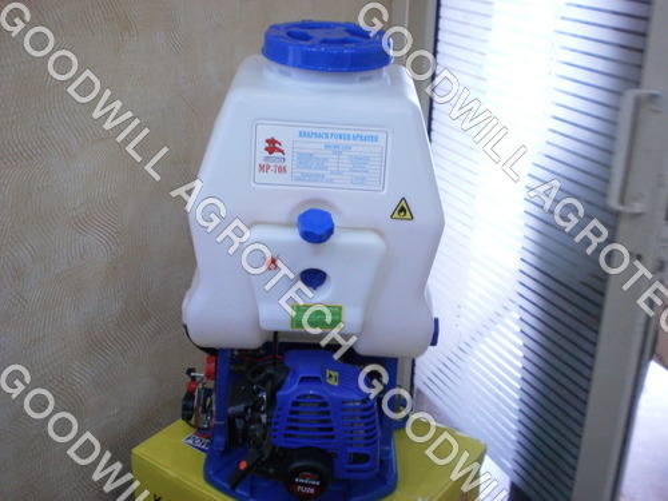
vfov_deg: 34.3
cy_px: 250
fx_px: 810
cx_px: 334
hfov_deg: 44.8
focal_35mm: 42
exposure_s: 1/15
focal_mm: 7.4
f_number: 3.5
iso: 400
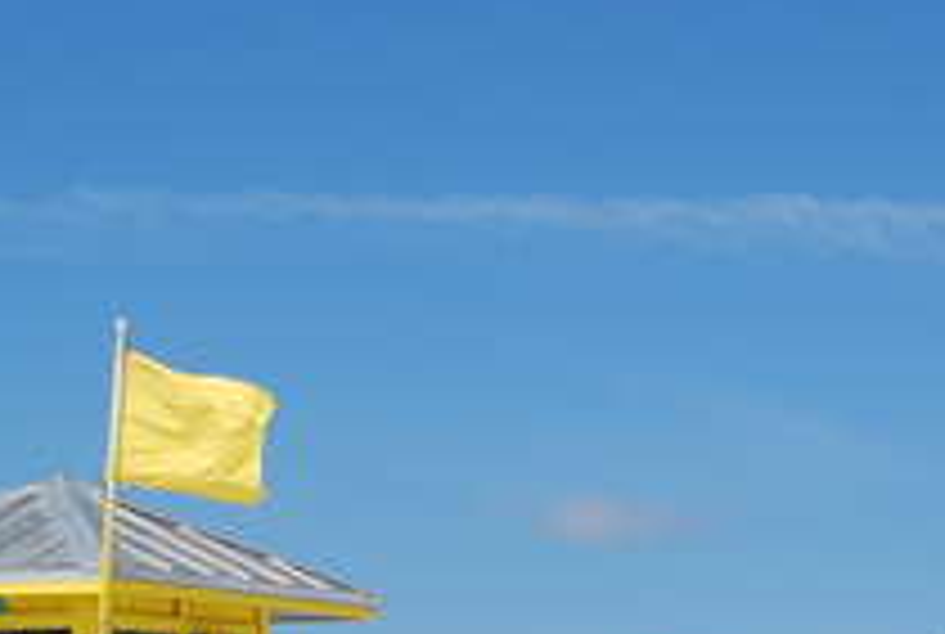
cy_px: 789
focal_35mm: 137
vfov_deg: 9.9
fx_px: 3604
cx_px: 1107
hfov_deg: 14.5
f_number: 9
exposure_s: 1/320
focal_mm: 24
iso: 100
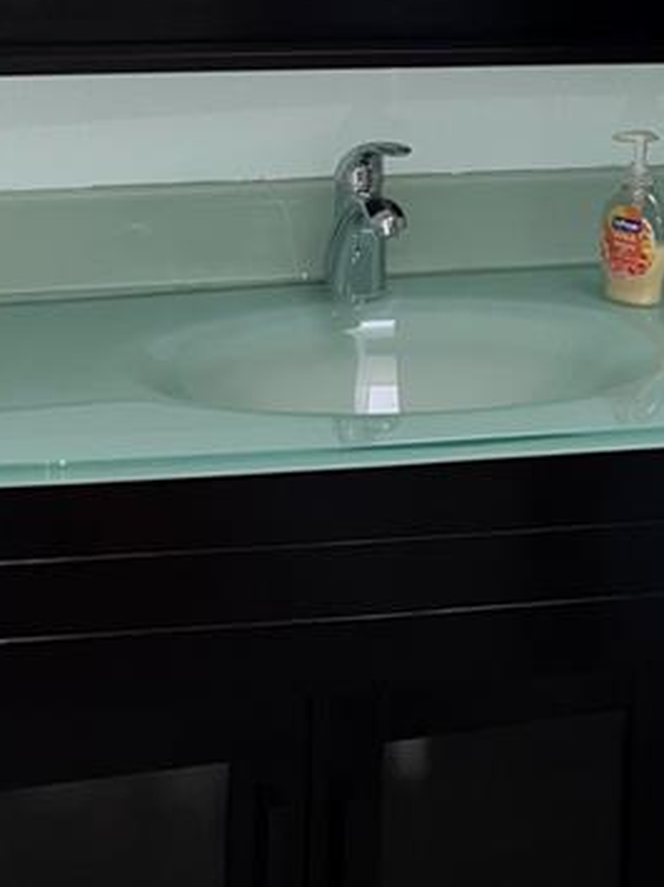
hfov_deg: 16.6
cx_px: 537
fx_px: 2252
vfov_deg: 21.3
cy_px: -60
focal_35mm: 88
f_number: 1.5
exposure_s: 1/12
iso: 80
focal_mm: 5.7
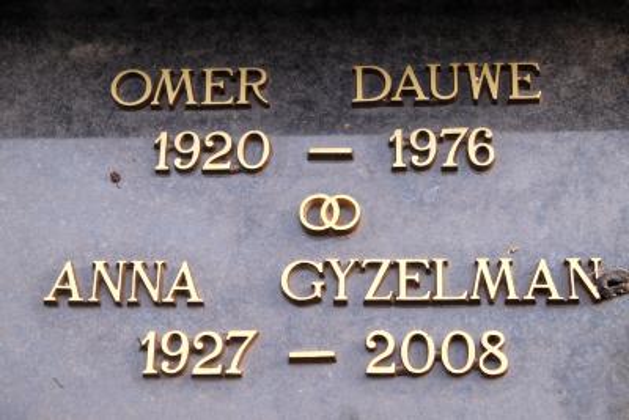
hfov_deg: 24.5
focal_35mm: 83
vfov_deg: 16.5
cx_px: 314
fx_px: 1451
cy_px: 210
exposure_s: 1/30
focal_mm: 55
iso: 200
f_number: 4.5
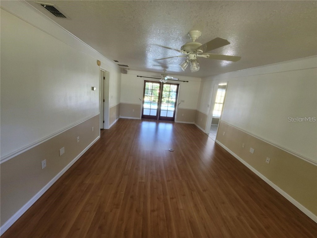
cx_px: 158
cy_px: 119
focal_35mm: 13
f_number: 2.2
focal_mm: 2.2
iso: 400
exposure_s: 1/60
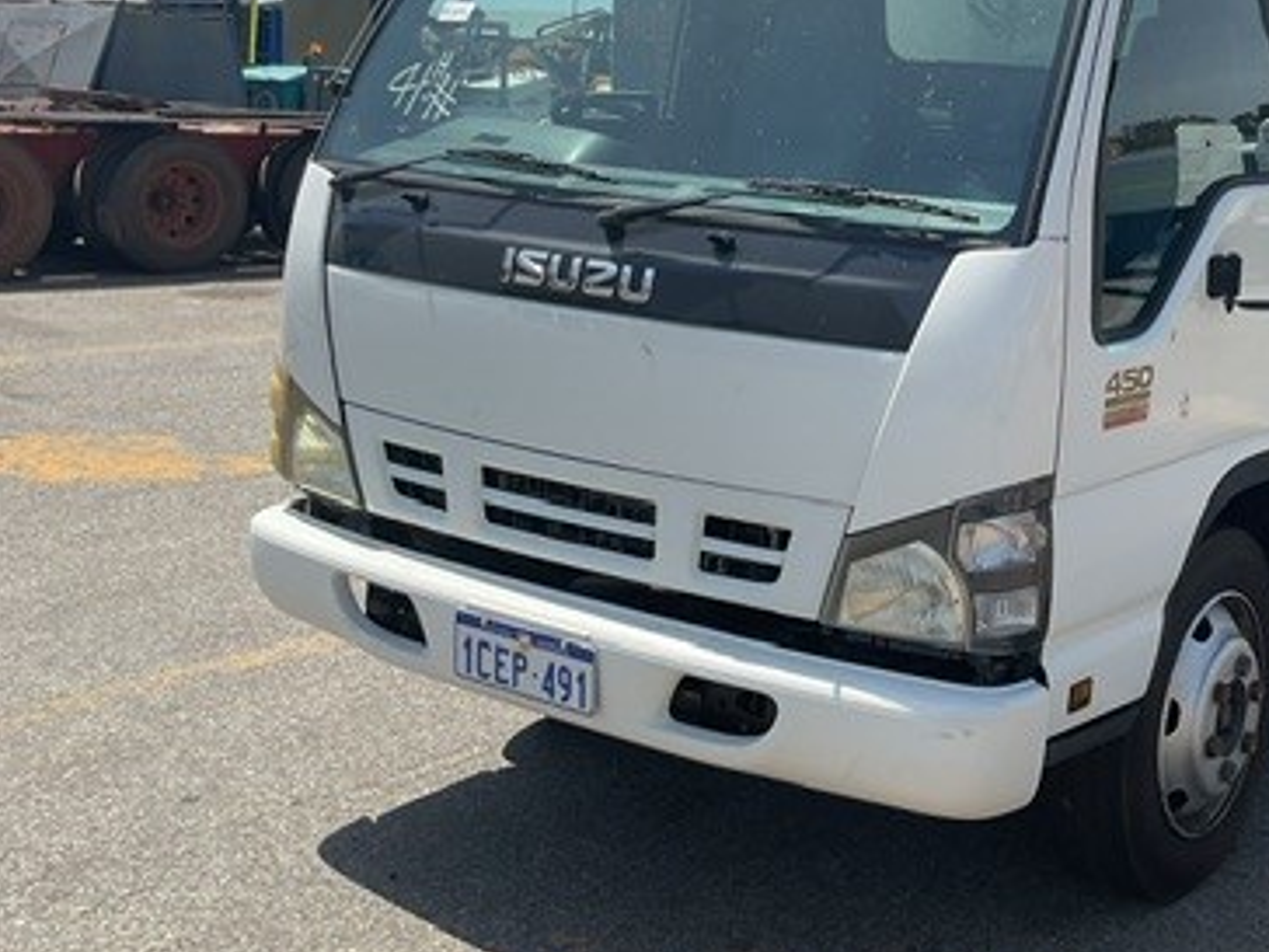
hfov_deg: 35.6
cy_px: 220
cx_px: 1109
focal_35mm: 51
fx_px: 1870
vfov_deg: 28.1
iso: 16
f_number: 1.8
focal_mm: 3
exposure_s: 1/1730
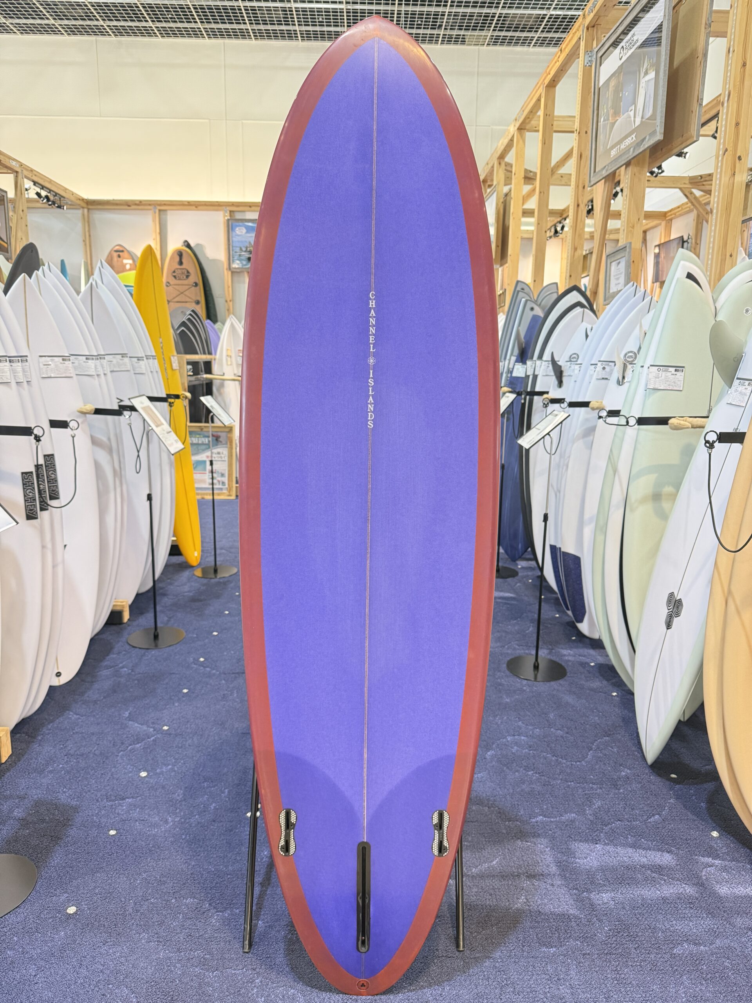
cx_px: 376
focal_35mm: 24
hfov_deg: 56.8
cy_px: 502
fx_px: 695
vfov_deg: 71.6
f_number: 1.78
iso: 320
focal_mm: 6.76
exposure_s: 1/60
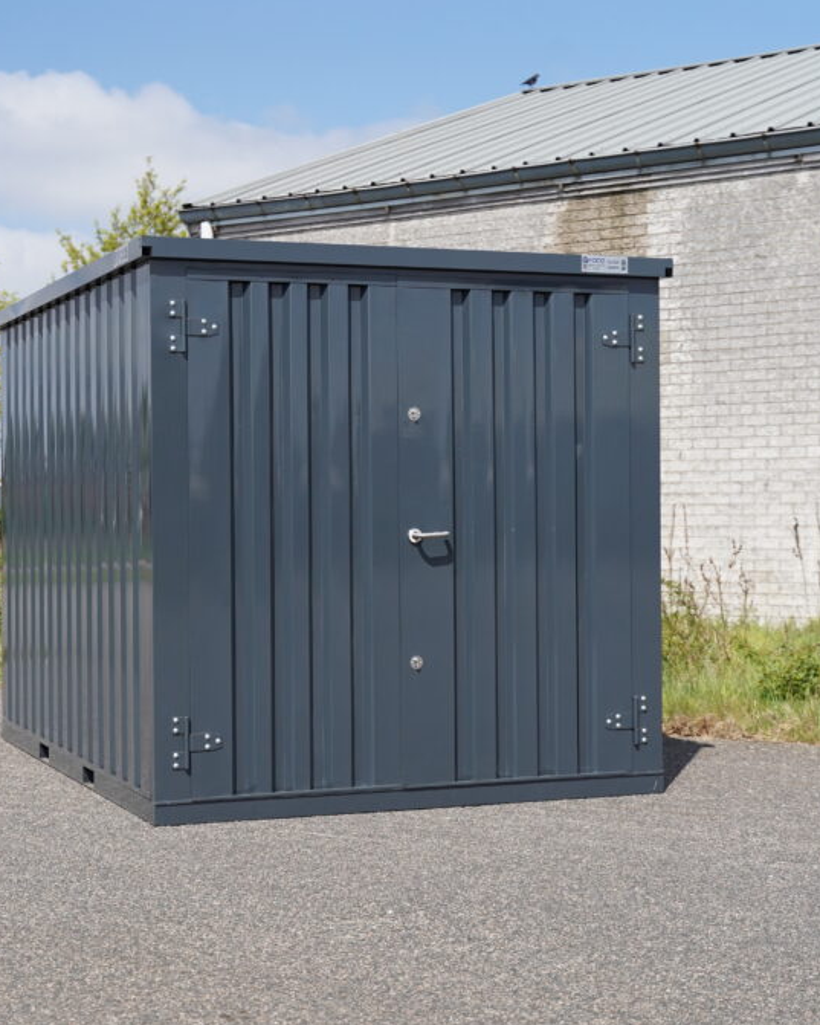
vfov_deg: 30.0
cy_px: 505
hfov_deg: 24.2
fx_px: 1911
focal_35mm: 63
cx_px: 324
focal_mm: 44
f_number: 4
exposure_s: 1/8000
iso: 1000
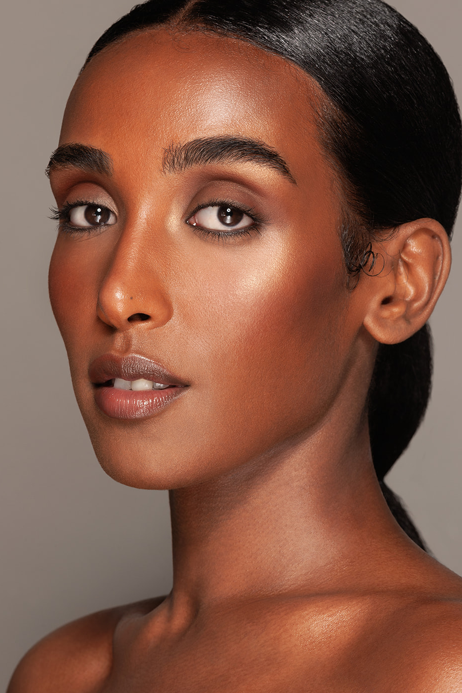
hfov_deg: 11.3
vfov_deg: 16.9
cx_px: 237
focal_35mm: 121
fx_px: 2328
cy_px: 332
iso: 100
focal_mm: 105
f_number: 18
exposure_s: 1/125
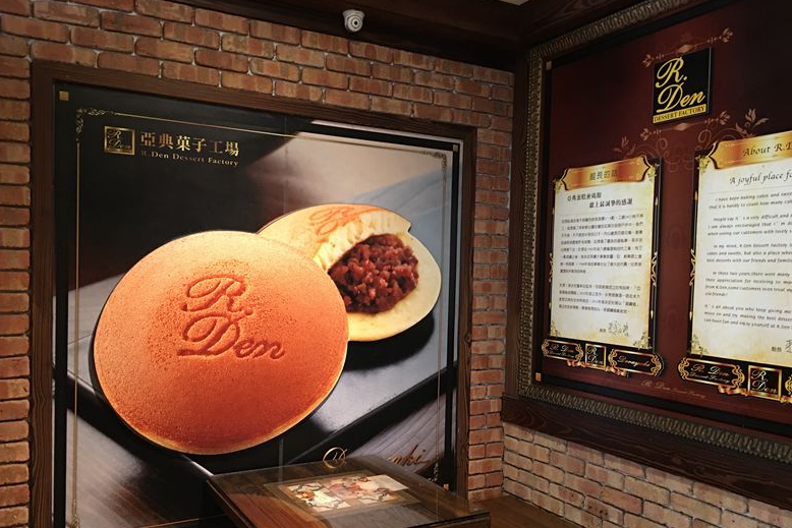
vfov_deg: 42.2
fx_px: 682
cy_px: 300
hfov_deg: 60.3
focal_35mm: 31
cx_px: 402
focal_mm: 4.15
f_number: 2.2
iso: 100
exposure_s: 1/8
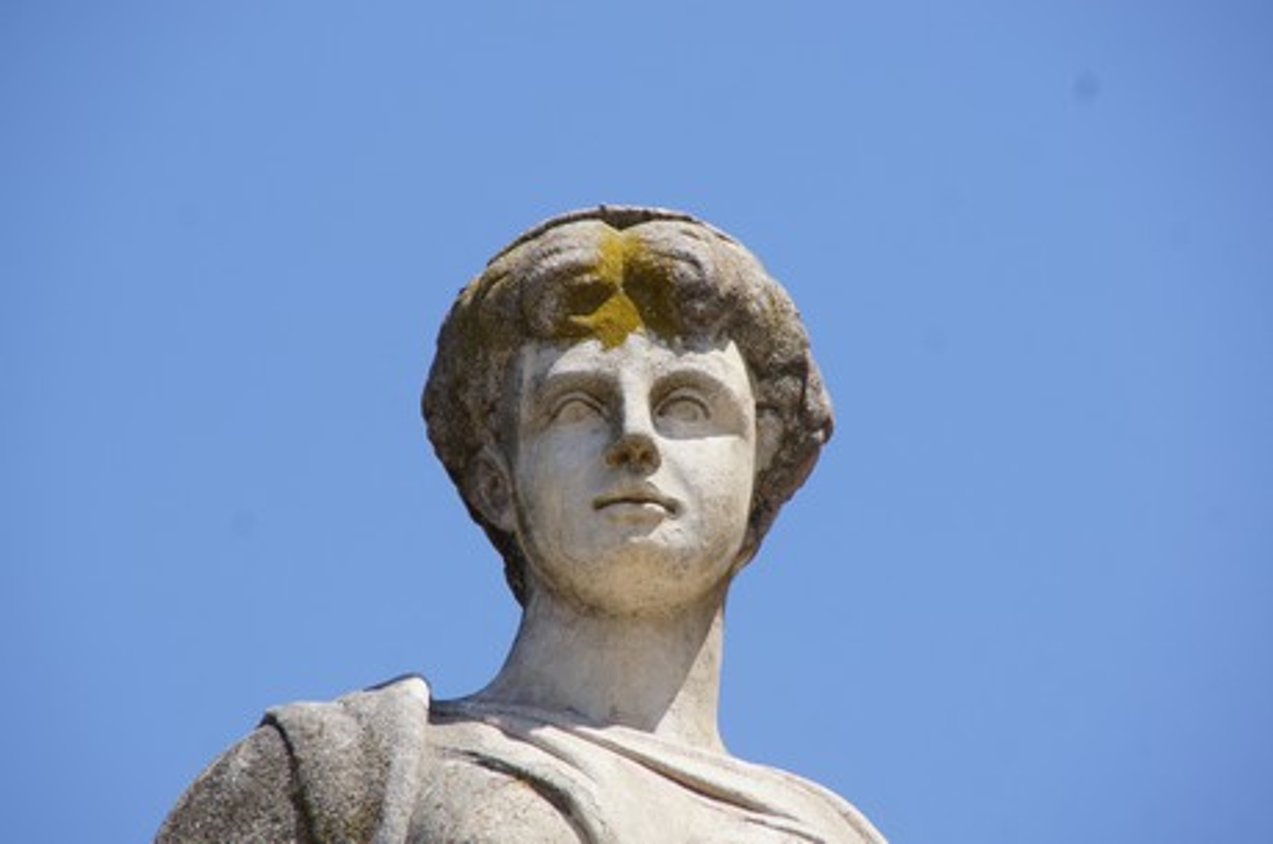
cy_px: 422
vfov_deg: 4.6
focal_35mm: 300
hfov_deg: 6.9
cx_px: 636
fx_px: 10590
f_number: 7.1
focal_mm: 200
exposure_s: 1/320
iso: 100
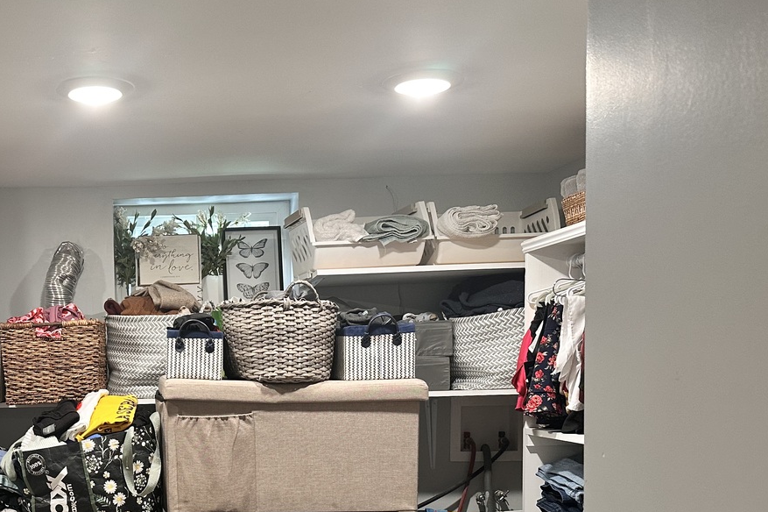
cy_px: 427
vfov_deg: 31.6
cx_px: 153
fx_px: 874
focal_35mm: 41
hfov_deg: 45.1
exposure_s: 1/60
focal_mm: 6.86
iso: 200
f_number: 1.78
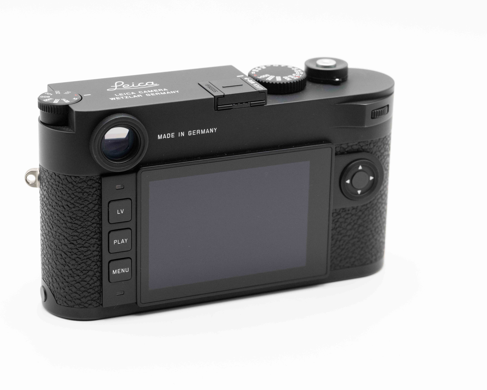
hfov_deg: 18.8
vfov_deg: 15.1
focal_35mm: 102
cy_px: 196
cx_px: 228
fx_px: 1470
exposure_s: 1/400
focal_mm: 90
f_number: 9
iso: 3200
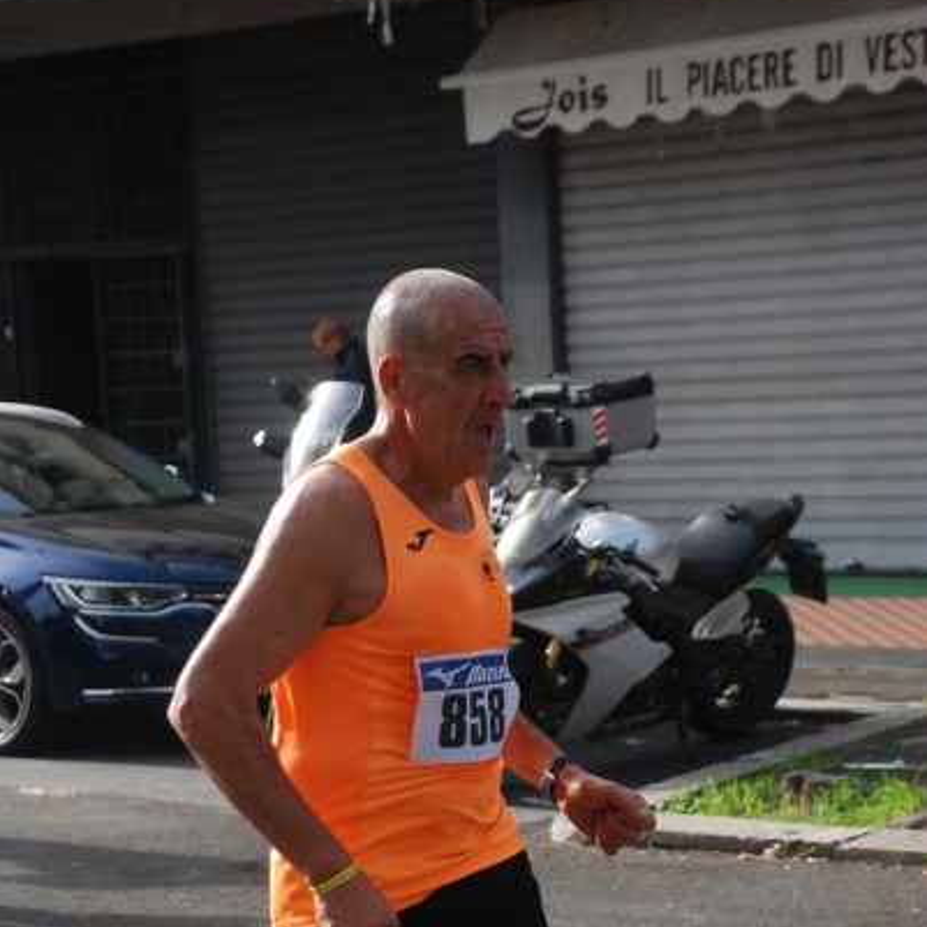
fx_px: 3363
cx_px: 464
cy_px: 659
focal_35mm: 111
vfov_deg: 15.6
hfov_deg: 15.7
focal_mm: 58
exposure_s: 1/1250
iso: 1000
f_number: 5.3
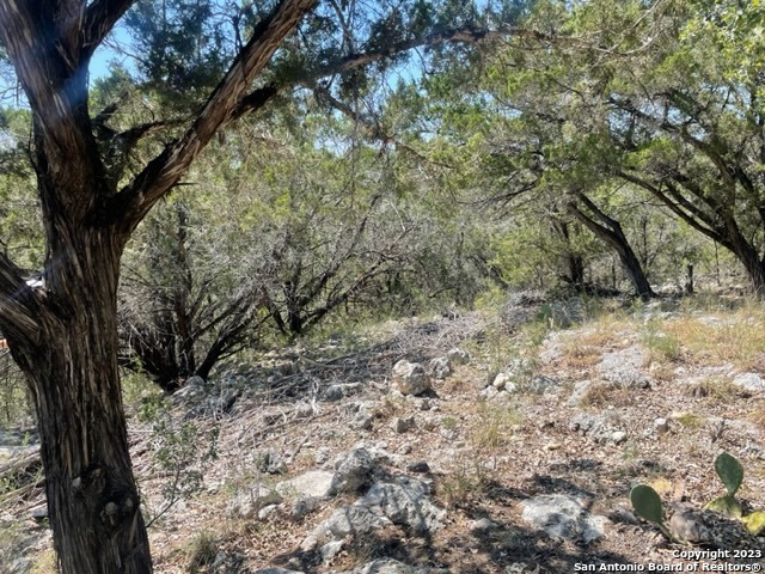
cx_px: 382
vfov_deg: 53.1
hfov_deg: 67.3
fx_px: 575
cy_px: 287
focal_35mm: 26
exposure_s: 1/1233
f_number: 1.6
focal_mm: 4.2
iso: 32
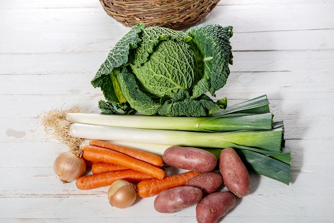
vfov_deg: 19.5
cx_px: 167
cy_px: 112
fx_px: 649
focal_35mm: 70
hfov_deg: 28.8
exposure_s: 1/160
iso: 100
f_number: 6.3
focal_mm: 70
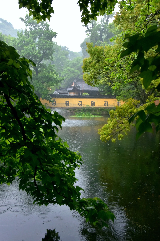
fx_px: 260
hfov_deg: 34.2
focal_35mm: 39
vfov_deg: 49.6
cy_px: 120
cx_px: 80
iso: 400
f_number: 5
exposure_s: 1/100
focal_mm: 26
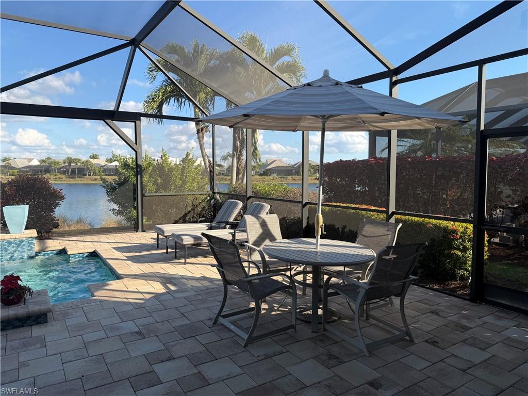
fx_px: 366
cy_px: 198
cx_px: 264
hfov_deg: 71.6
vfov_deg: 56.8
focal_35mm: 24
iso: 80
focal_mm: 6.76
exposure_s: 1/1493
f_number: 1.78
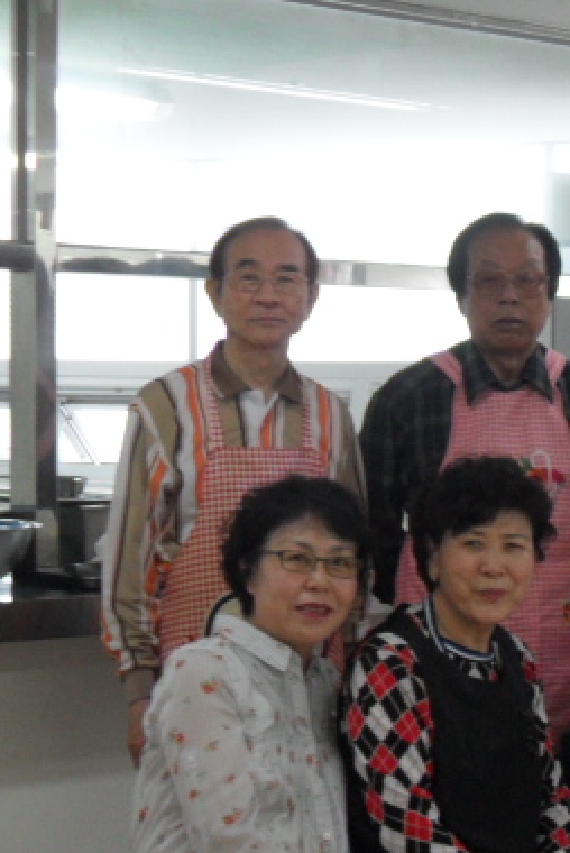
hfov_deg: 12.5
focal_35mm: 98
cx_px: 1095
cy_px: 570
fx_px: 2323
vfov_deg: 20.7
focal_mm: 6.2
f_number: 2.8
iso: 120
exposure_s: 1/45
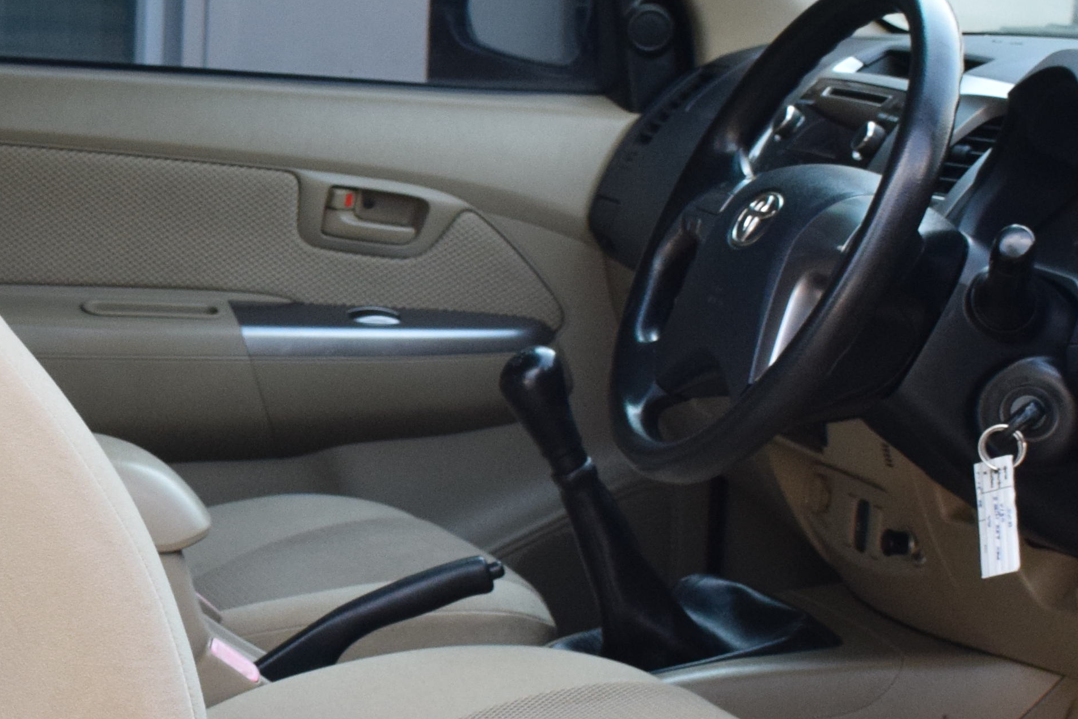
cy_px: 351
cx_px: -56
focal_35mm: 142
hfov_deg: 14.2
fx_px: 4252
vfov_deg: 9.7
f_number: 9
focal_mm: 30
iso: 1000
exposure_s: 1/320
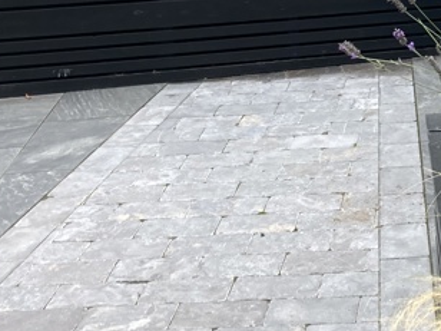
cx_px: 505
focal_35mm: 93
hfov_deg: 20.0
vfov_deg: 15.4
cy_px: -46
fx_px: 1185
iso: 20
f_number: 1.8
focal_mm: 3.99
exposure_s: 1/143
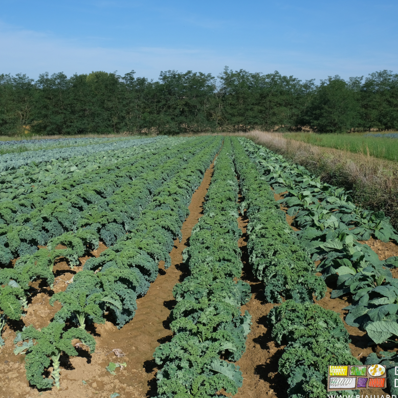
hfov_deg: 43.8
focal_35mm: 38
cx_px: 173
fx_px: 494
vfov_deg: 43.9
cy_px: 201
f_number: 7.1
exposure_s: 1/450
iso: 160
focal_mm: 19.6
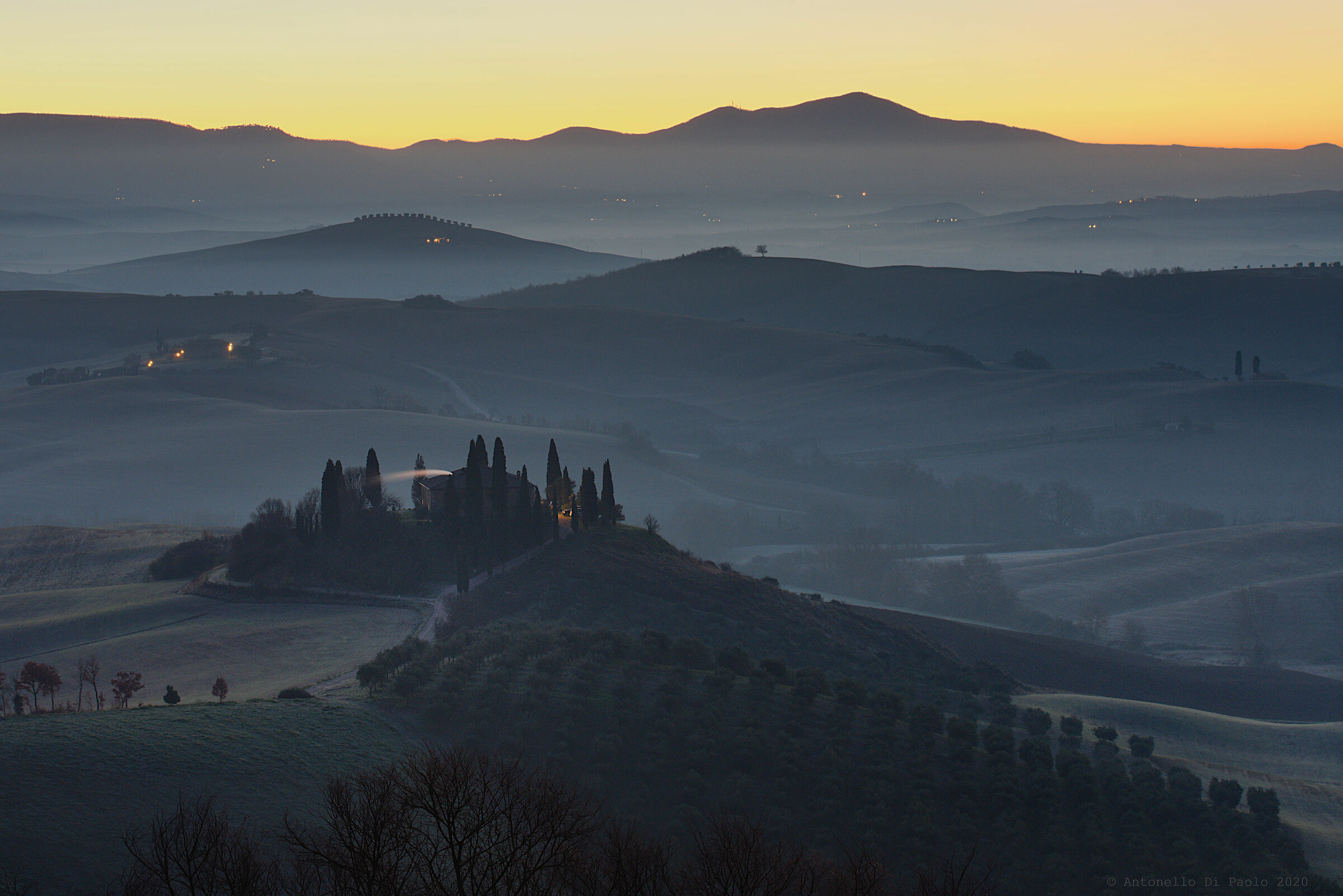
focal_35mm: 105
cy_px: 448
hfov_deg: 19.5
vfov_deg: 13.0
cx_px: 672
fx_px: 3918
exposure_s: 20
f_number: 11
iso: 200
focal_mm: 70
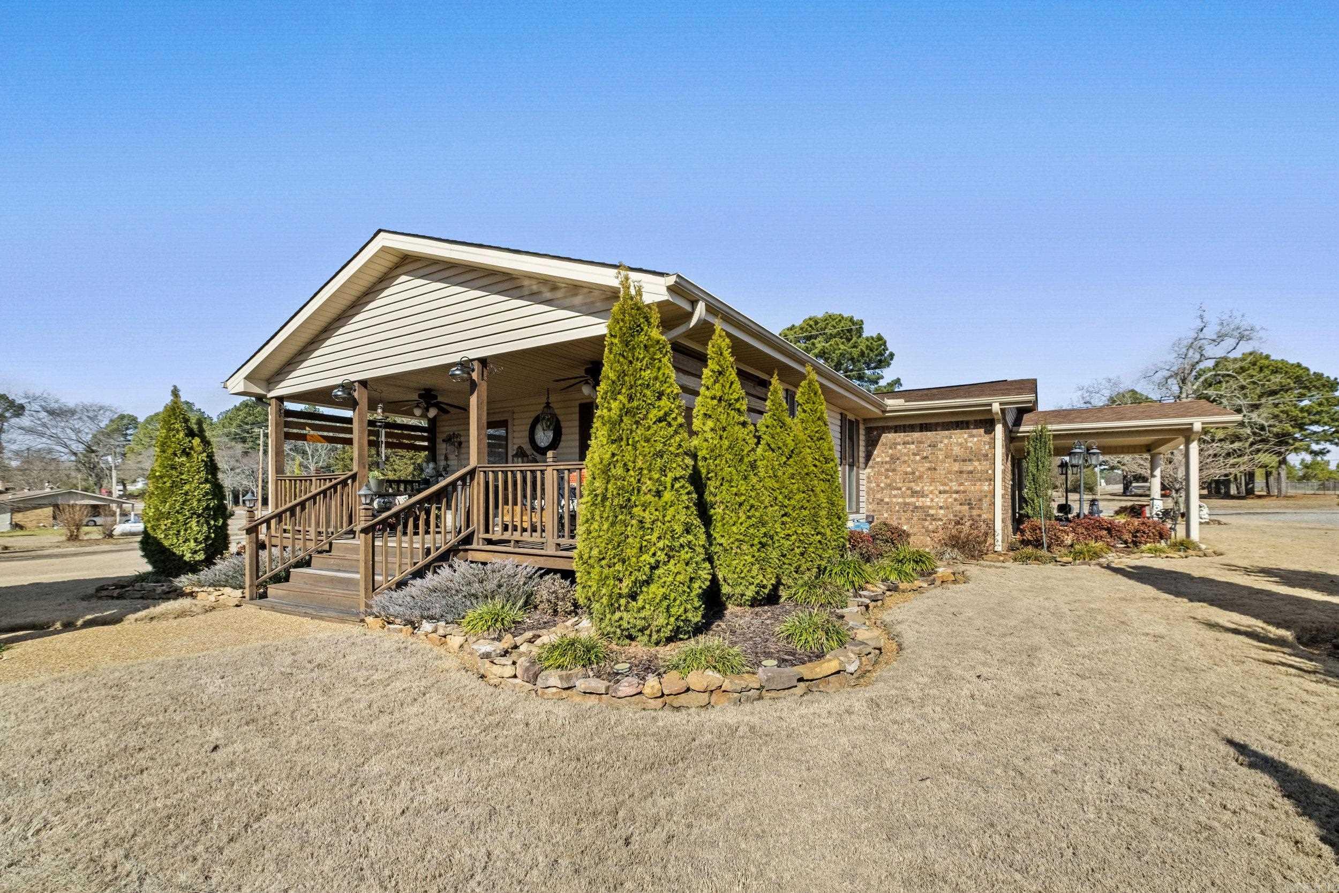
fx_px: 558
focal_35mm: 15
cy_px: 446
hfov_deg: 100.4
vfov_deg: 77.3
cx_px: 670
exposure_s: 1/500
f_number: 5.6
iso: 800
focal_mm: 10
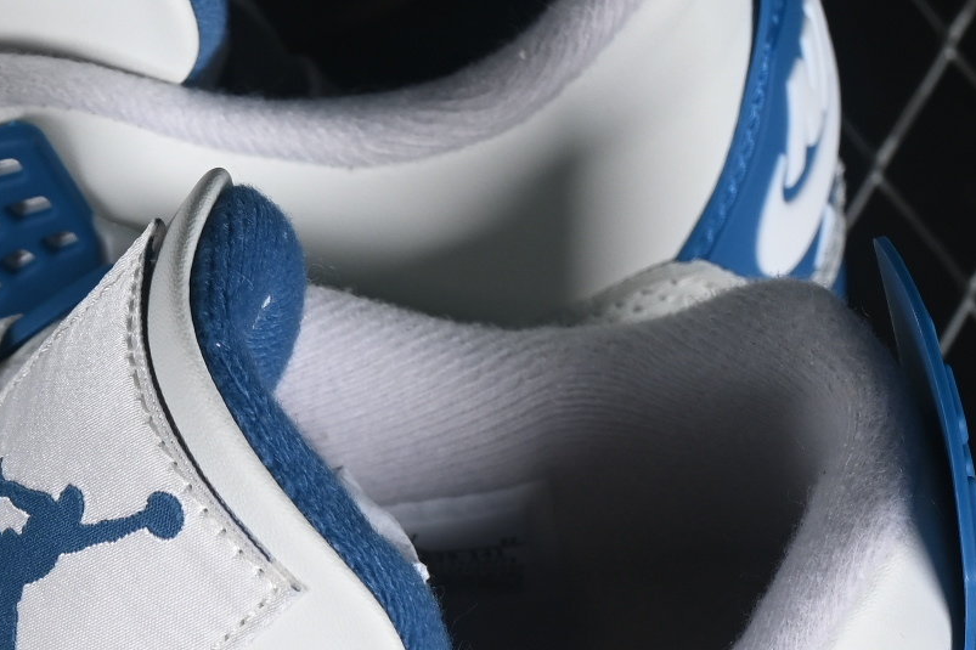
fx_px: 7047
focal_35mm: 260
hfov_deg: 7.8
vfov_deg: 5.3
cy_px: 621
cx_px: -222
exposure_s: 1/80
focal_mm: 50
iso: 160
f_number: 6.3
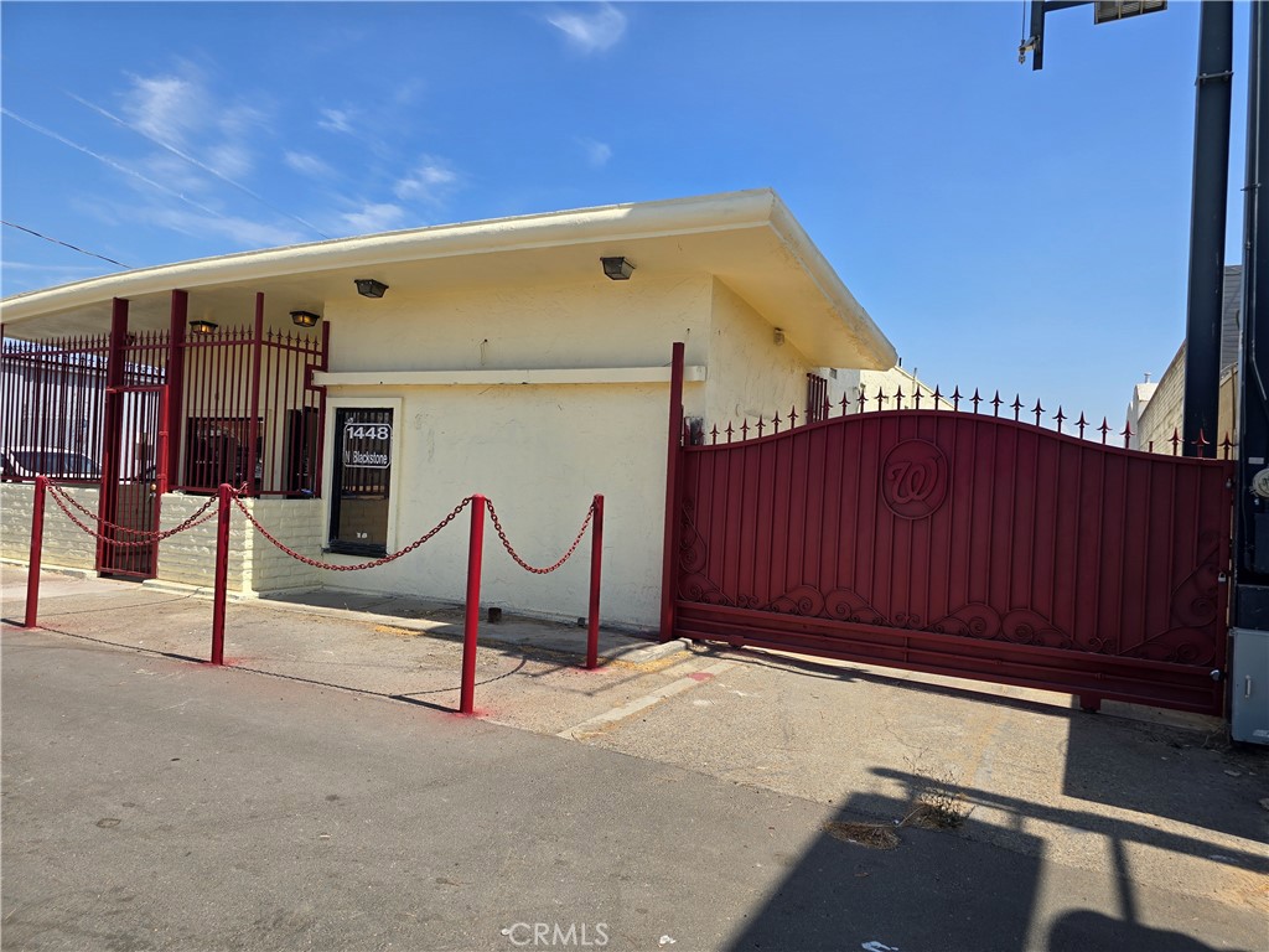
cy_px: 476
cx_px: 634
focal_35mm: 23
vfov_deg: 58.9
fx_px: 843
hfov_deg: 73.9
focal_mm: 6.3
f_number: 1.7
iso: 12
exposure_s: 1/752
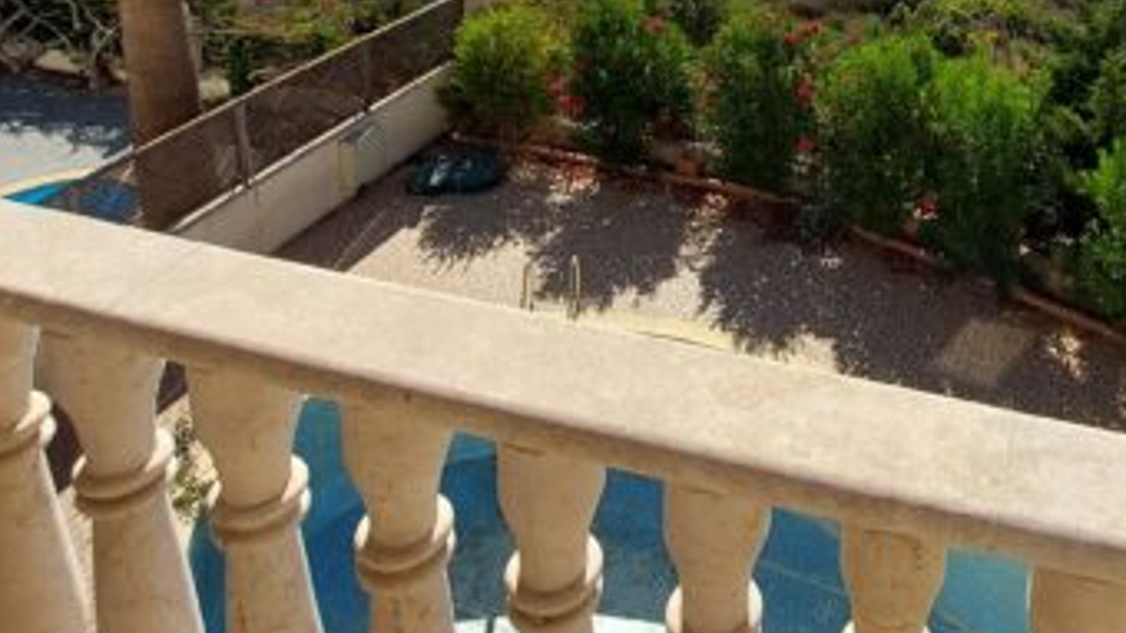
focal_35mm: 32
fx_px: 955
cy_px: -116
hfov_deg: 56.8
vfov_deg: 31.2
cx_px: 891
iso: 50
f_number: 2.2
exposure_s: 1/2610
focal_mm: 1.74
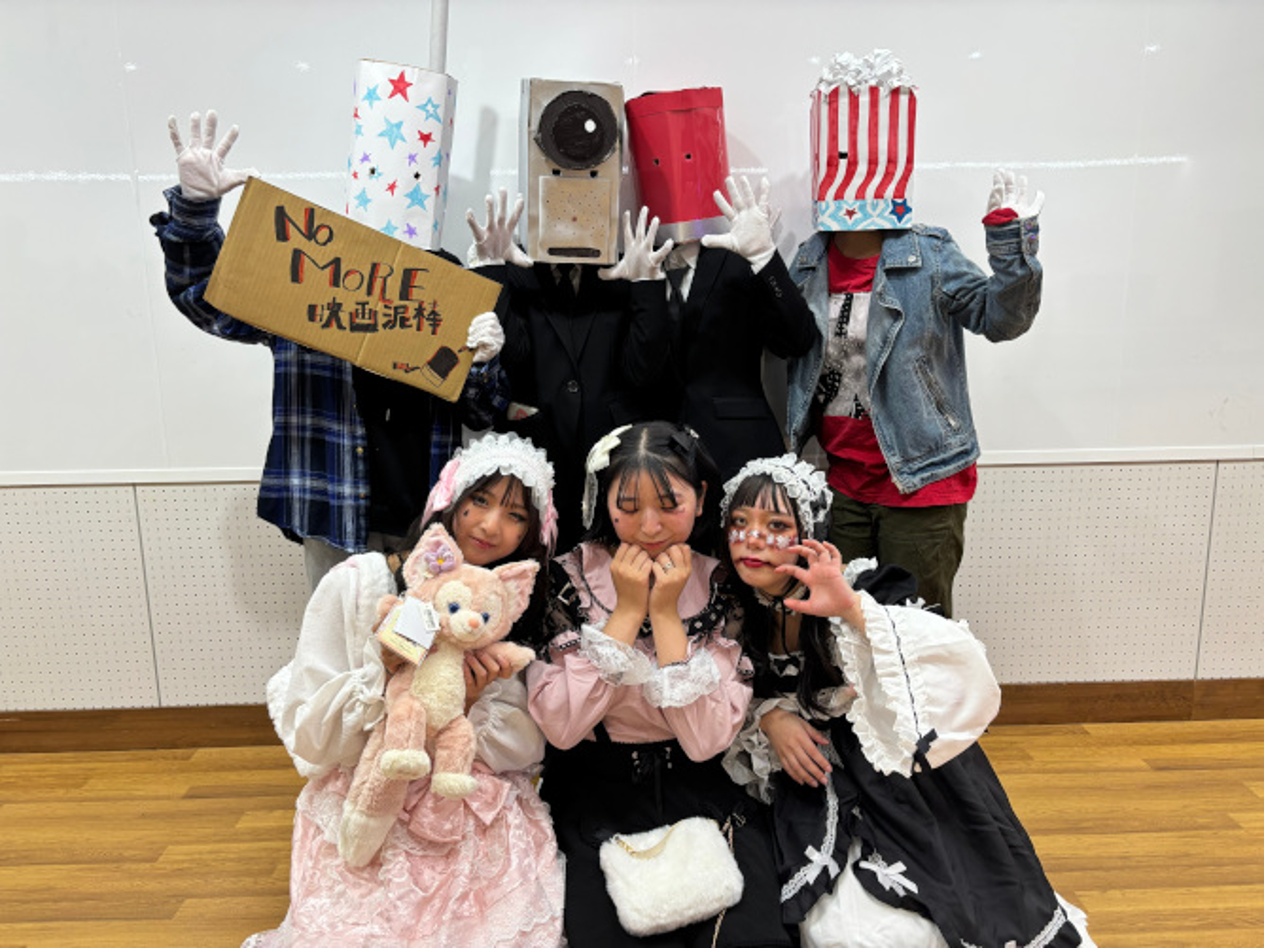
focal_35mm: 26
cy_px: 474
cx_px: 632
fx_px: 949
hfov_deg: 67.3
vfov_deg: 53.1
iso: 100
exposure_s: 1/120
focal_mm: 5.96
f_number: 1.6
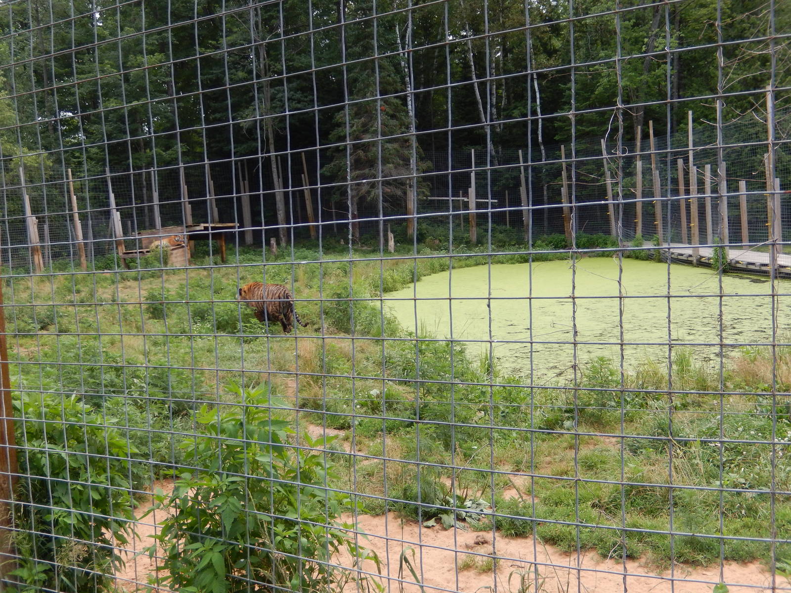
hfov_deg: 51.4
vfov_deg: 39.7
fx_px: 823
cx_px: 396
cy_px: 296
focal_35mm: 36
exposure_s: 1/320
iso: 125
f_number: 4
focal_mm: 6.5
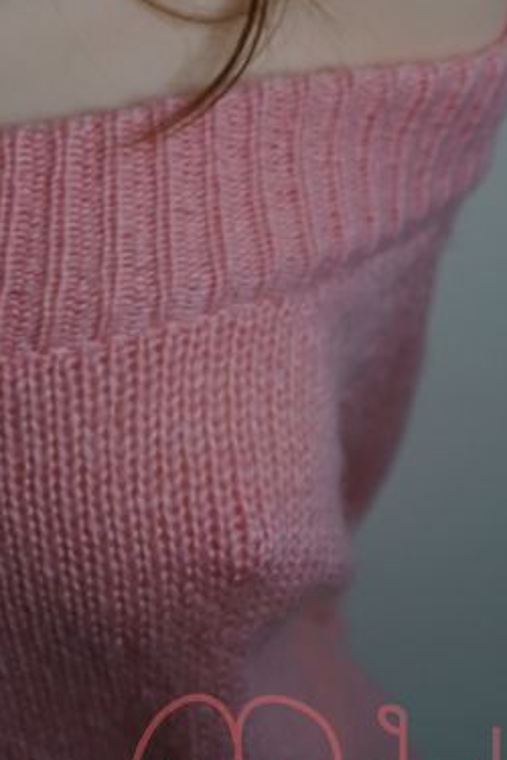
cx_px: -47
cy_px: -16
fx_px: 1774
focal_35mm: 84
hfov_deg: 15.8
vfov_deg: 23.1
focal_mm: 35
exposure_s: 1/160
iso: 640
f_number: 4
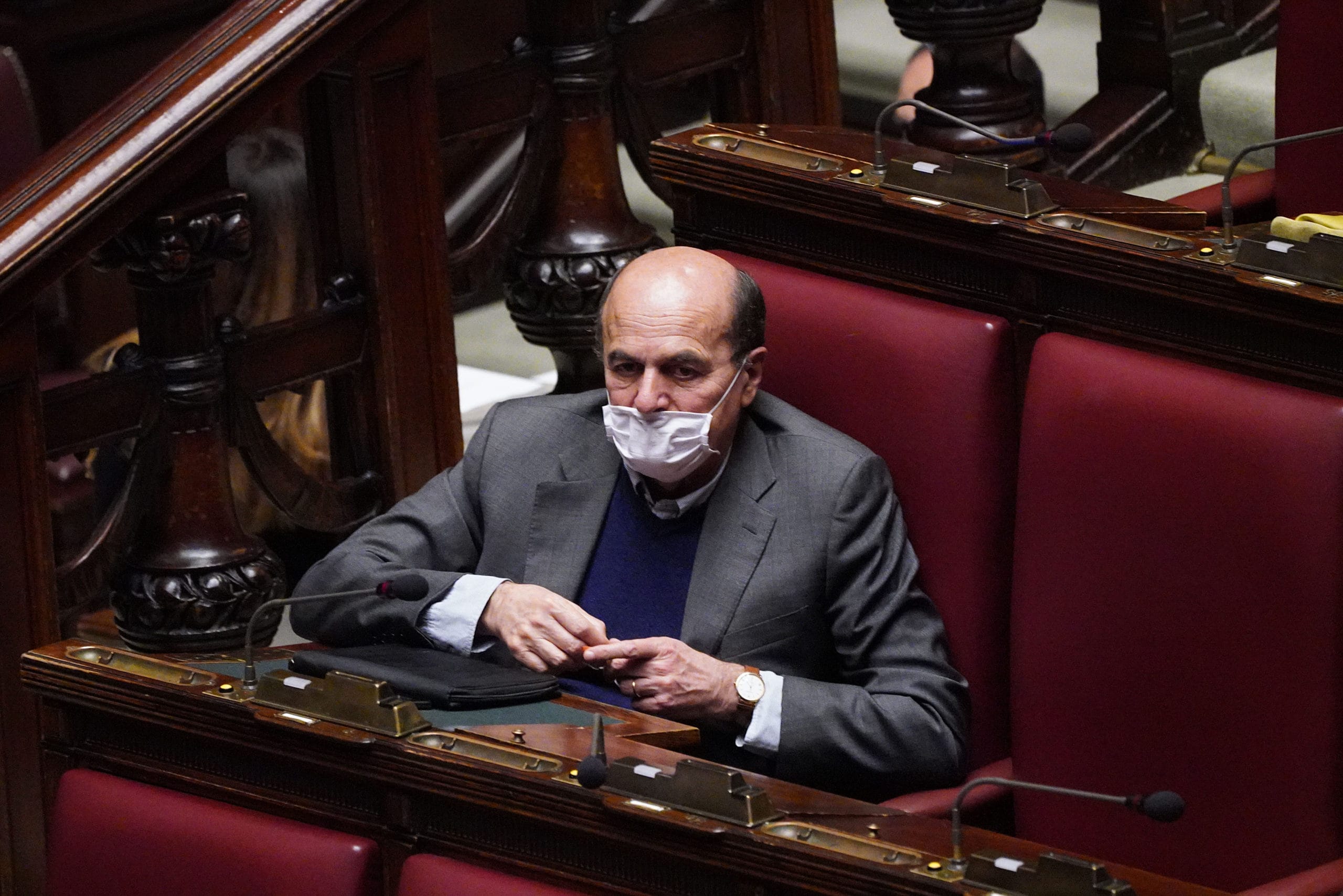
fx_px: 22383
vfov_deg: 2.3
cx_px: 672
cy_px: 448
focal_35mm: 600
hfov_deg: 3.4
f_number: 5.6
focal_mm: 400
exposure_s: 1/125
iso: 12800
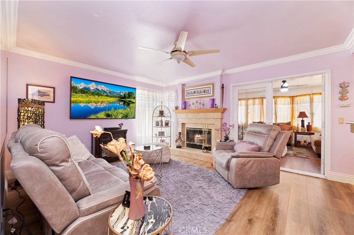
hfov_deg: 104.3
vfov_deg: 81.1
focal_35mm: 14
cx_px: 177
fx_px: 138
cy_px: 118
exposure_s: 1/5
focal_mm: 14
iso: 500
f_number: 10
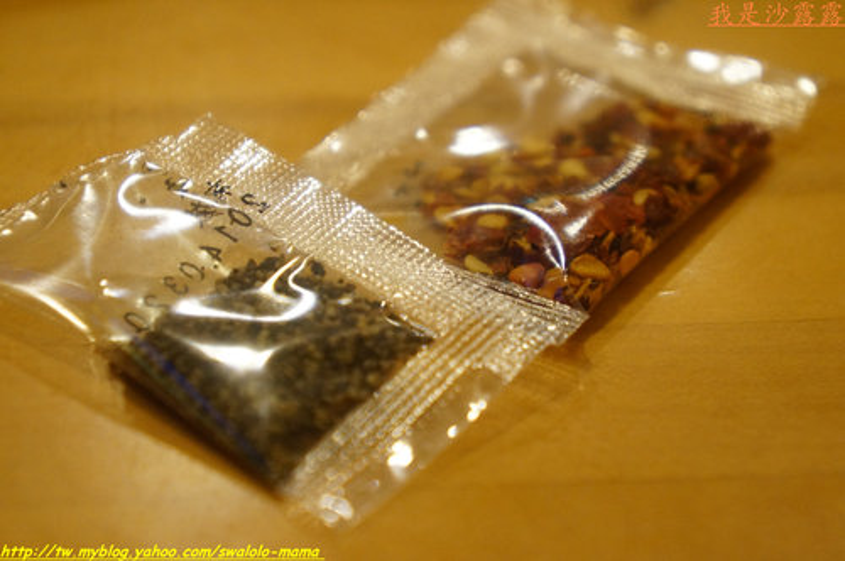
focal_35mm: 82
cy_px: 280
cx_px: 422
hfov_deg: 24.6
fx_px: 1934
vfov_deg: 16.5
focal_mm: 55
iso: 3200
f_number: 5.6
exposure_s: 1/100
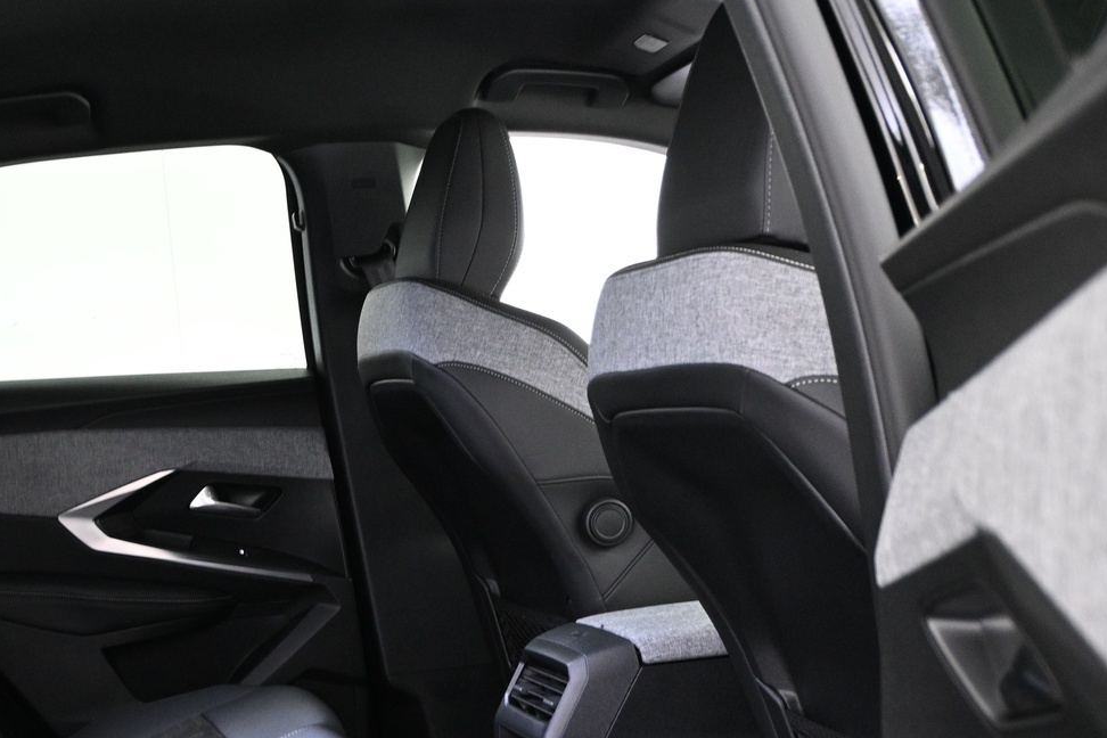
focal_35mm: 50
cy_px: 569
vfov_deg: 26.6
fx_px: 1537
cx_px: 264
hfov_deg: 38.5
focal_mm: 20
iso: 1600
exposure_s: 1/13
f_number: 3.8
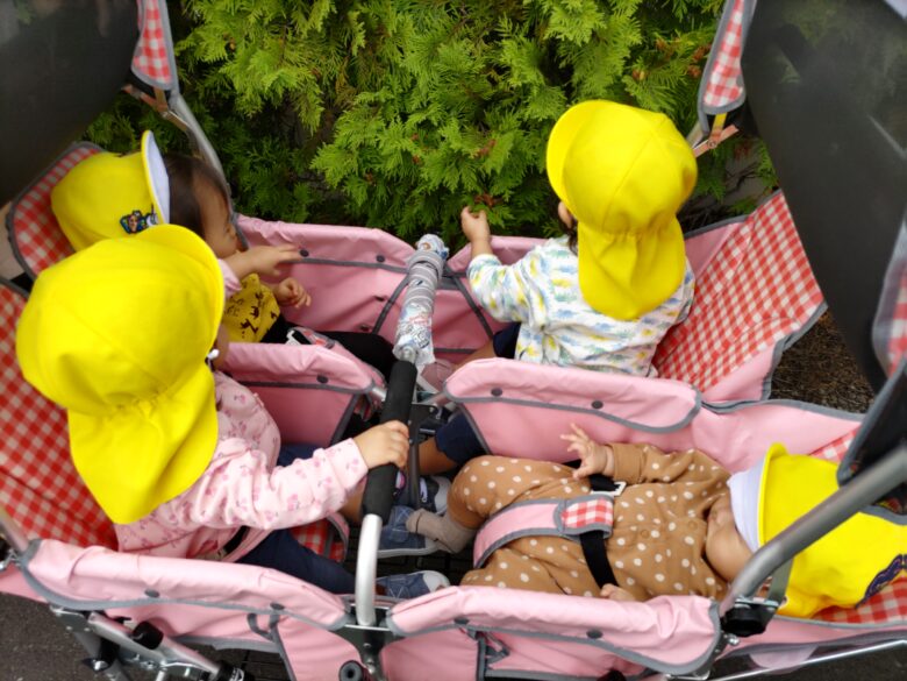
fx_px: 681
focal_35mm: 26
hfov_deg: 67.3
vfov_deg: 53.1
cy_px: 340
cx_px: 454
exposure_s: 1/204
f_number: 1.79
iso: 50
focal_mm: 4.8
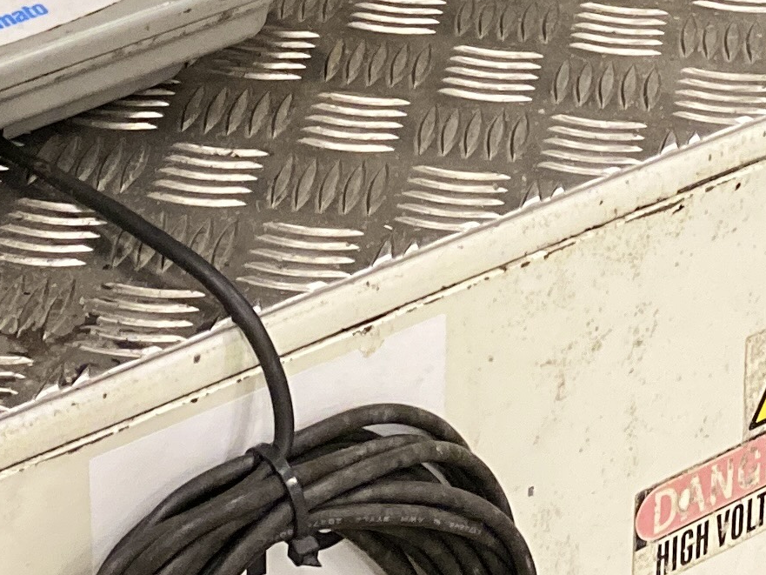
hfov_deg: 16.5
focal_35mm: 119
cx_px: 381
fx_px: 2634
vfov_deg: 11.7
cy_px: -399
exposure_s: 1/50
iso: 500
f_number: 1.8
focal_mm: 4.25
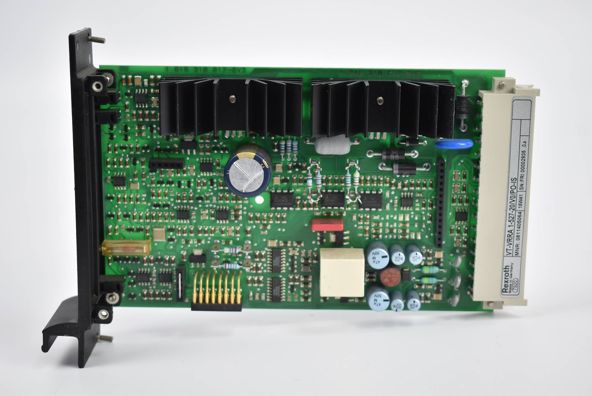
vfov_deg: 20.2
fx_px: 1111
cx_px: 296
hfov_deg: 29.8
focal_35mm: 68
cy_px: 198
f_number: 5
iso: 320
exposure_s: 1/80
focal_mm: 45
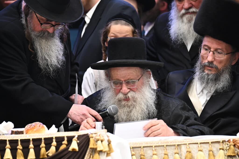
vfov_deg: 3.4
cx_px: 120
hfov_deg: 5.2
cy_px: 80
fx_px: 2655
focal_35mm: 400
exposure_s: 1/125
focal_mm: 400
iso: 2000
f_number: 6.3
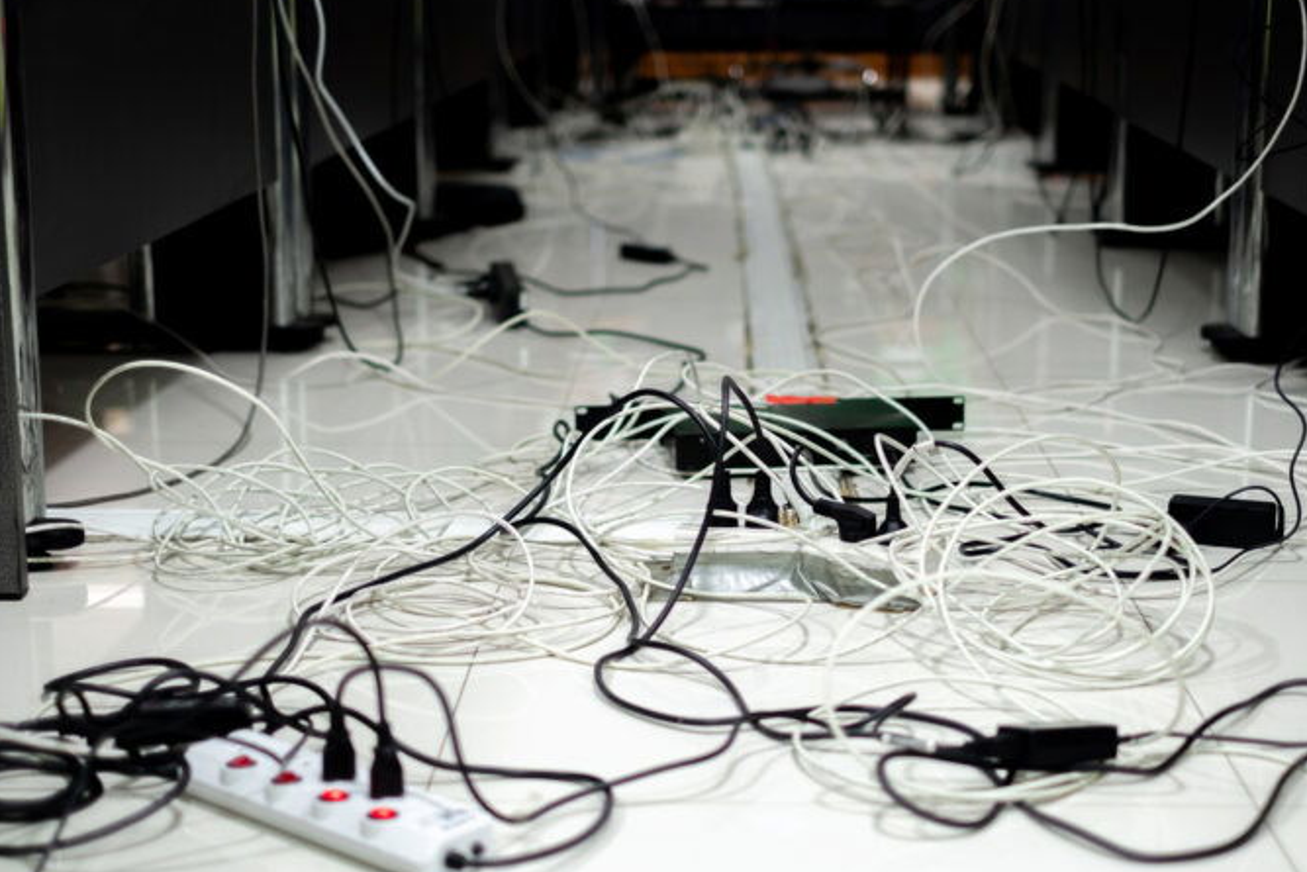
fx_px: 2215
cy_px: 410
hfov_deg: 32.9
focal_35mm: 61
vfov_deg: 22.3
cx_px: 715
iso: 320
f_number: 1.4
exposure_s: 1/125
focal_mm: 35
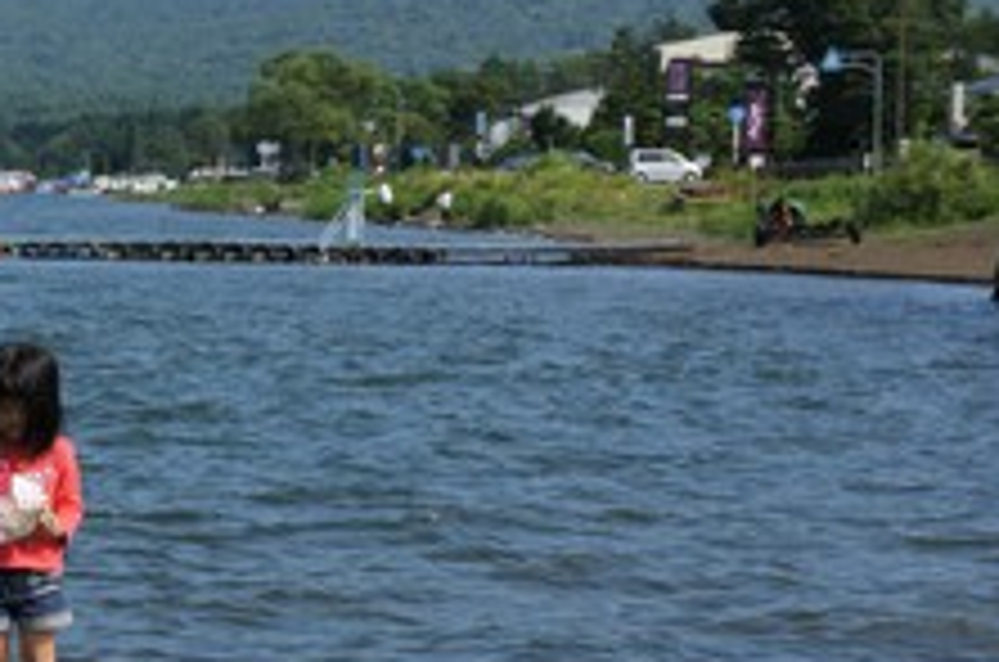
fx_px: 4123
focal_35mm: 149
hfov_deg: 13.8
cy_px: 585
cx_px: 216
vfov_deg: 9.1
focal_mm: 55
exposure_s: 1/320
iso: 200
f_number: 9
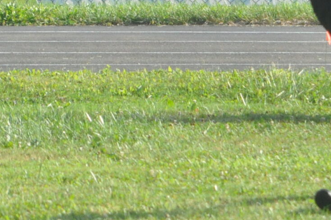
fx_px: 9588
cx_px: 245
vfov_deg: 1.3
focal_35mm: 1044
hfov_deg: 2.0
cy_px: 0
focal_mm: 200
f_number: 9
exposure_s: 1/4000
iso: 3200
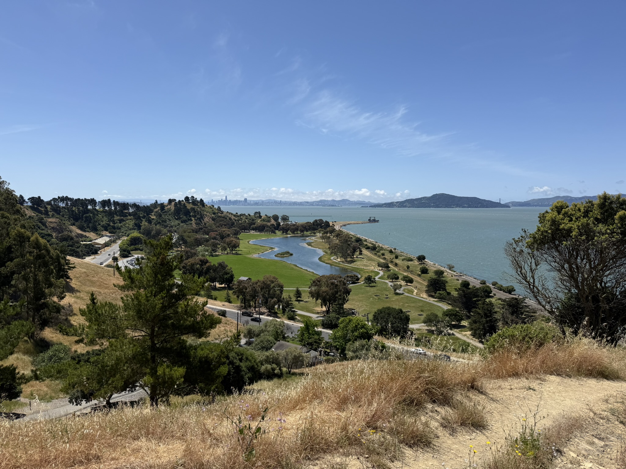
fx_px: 434
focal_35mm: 24
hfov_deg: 71.6
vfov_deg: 56.8
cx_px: 313
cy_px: 234
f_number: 1.78
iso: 80
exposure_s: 1/6711
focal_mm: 6.76
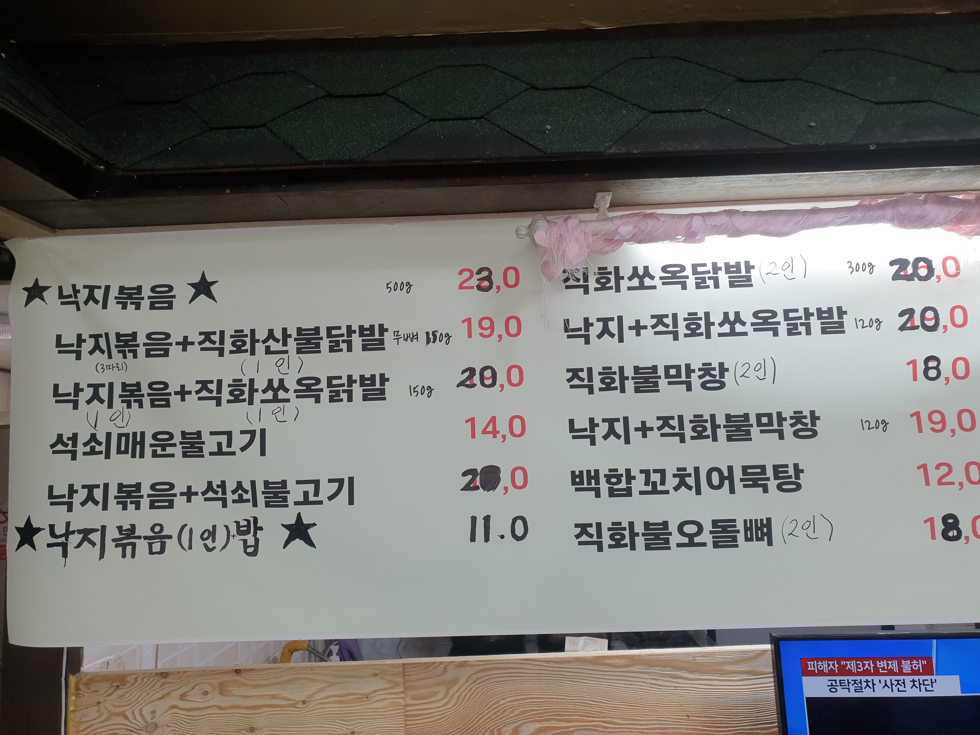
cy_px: 368
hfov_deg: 67.3
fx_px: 736
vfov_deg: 53.1
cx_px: 490
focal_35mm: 26
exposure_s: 1/60
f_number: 2.4
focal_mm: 4.3
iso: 64
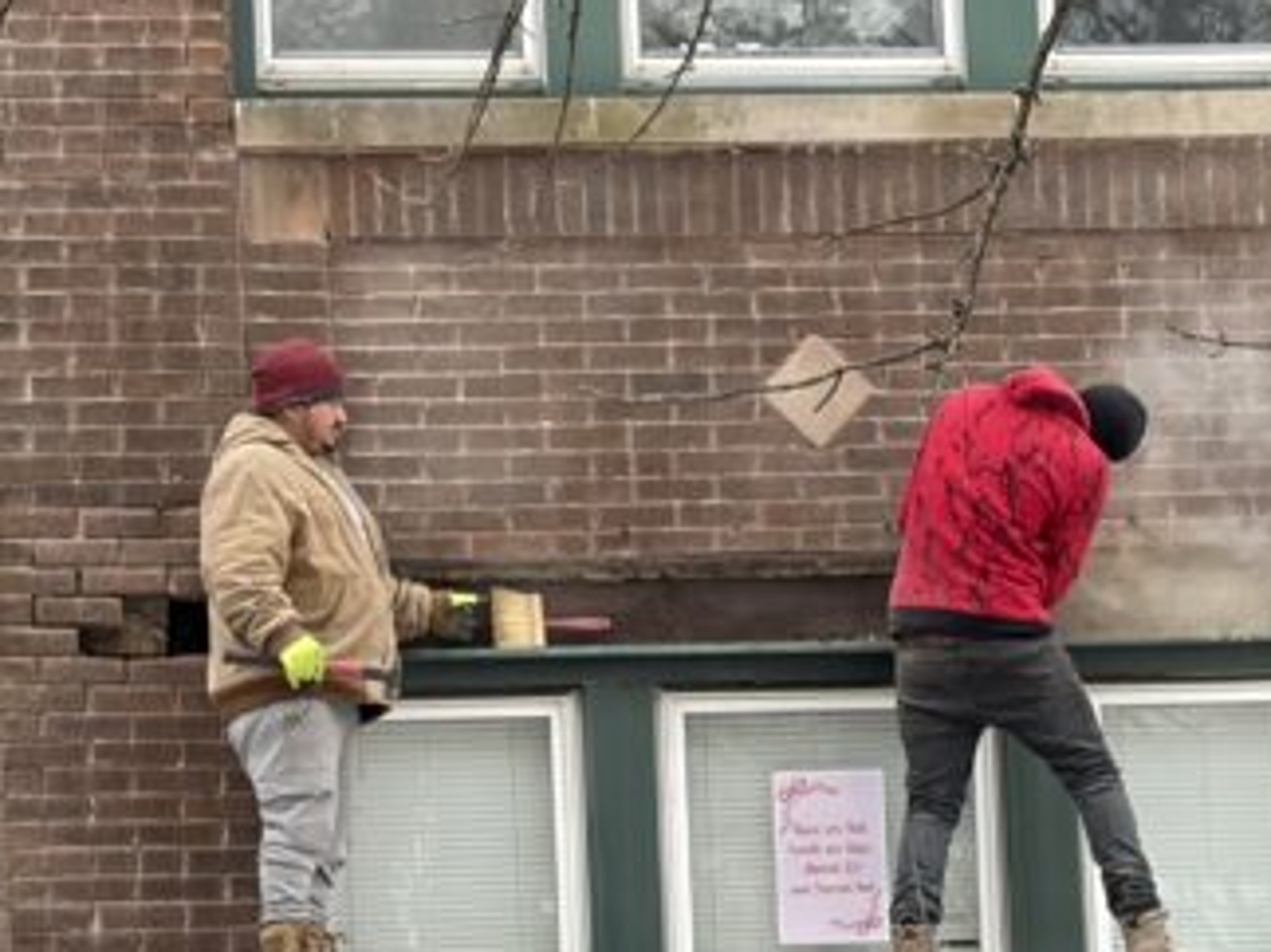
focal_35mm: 165
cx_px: 693
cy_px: 1113
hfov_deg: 12.0
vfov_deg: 8.9
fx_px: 6056
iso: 40
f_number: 1.6
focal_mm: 5.96
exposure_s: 1/294
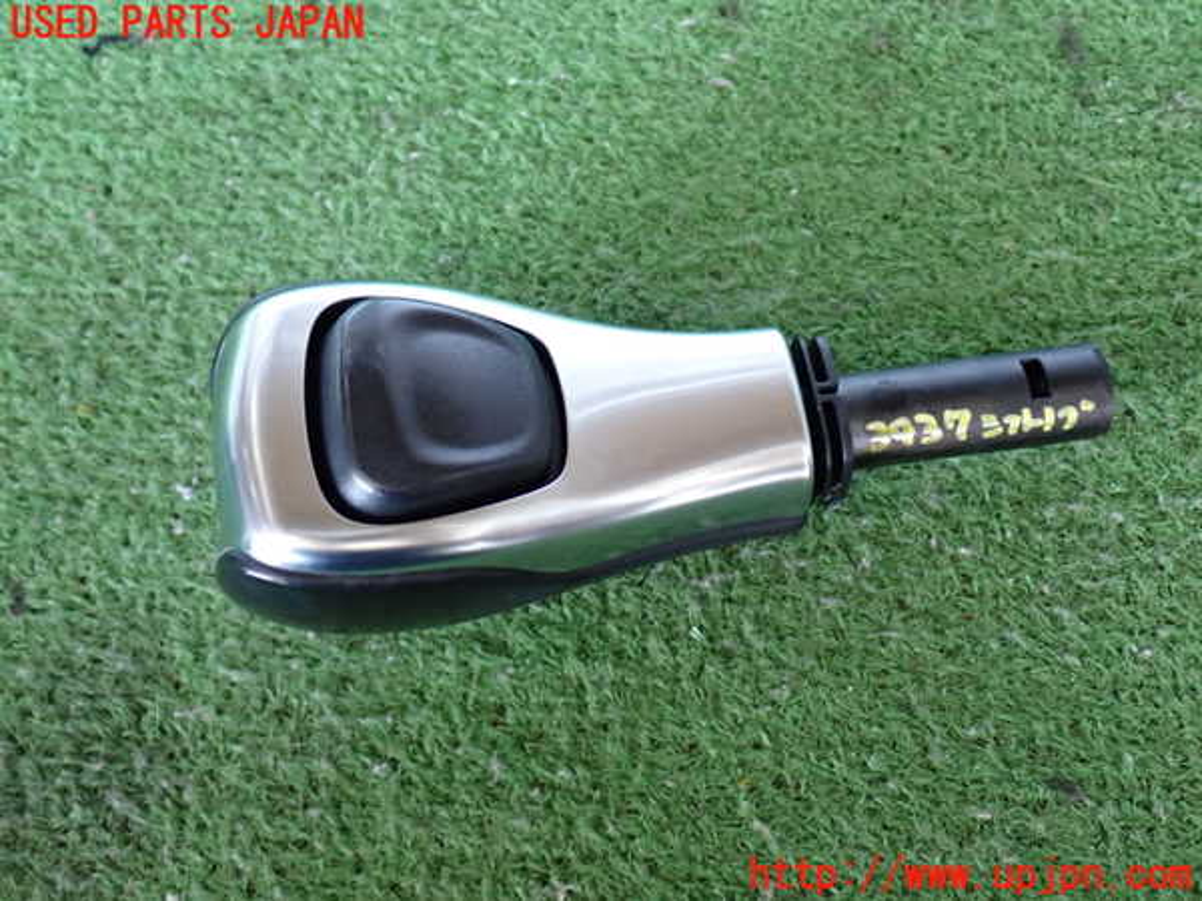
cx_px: 601
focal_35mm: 38
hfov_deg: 49.0
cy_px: 450
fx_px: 1320
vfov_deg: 37.7
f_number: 2.7
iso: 500
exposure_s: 1/40
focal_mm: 6.83
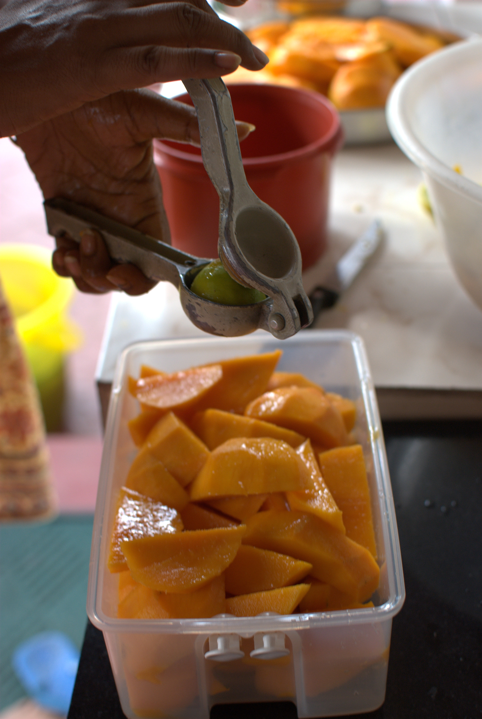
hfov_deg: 25.8
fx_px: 1051
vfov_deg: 37.8
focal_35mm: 52
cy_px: 360
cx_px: 241
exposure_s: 1/40
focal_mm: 35
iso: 400
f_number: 3.2
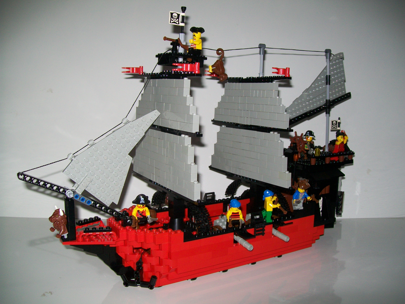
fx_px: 398
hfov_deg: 54.0
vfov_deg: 41.8
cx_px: 202
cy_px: 152
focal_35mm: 34
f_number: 2.7
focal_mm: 6.1
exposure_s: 1/60
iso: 64
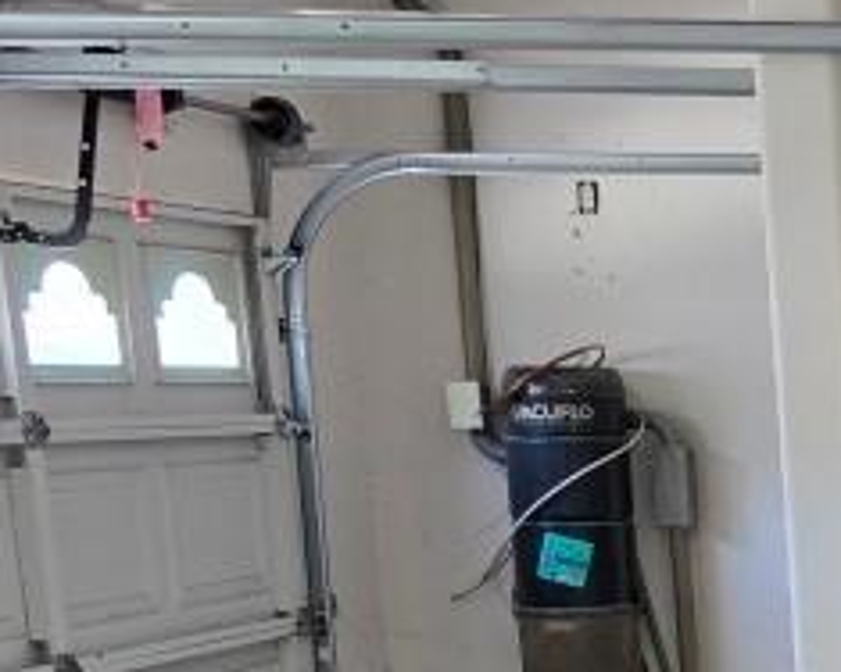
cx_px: 1711
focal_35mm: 98
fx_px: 2439
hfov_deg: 15.4
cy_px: 815
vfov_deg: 15.1
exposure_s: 1/120
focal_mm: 6.3
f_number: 1.7
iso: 320
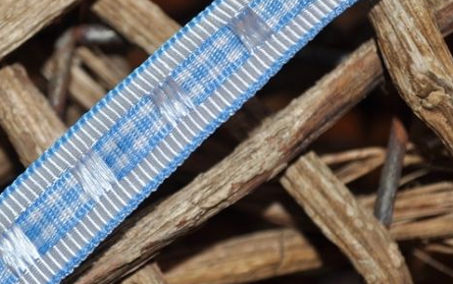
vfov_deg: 11.0
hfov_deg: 17.4
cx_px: 107
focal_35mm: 119
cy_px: 146
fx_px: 1468
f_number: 5.3
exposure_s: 1/60
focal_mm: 45
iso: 200
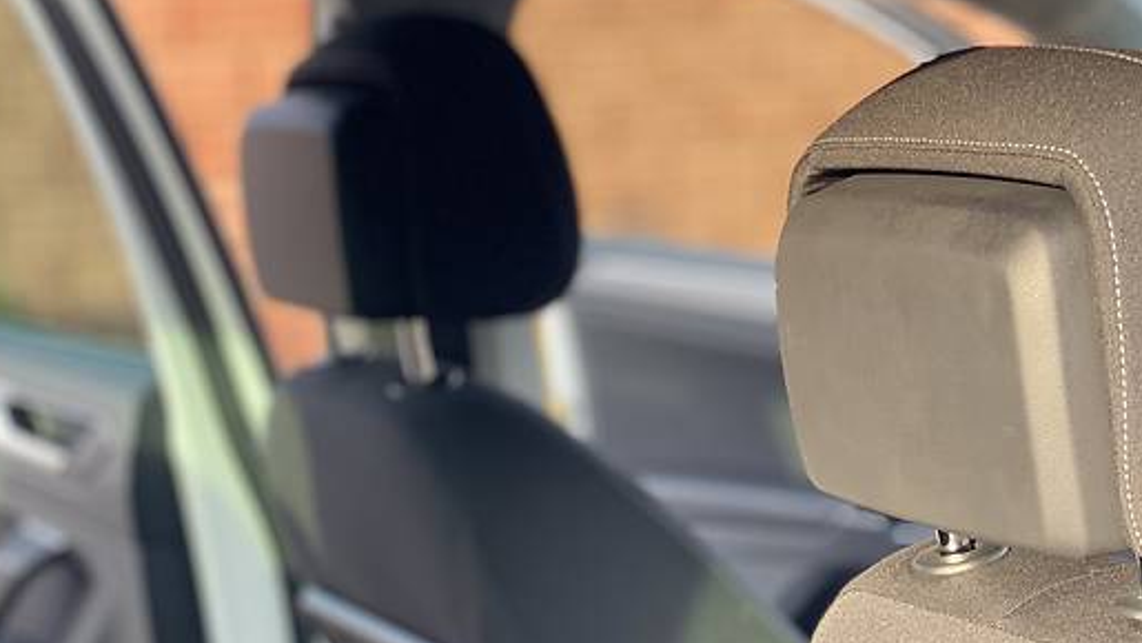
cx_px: 754
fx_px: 2665
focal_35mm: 88
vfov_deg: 13.7
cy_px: 501
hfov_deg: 24.1
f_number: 2
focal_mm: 6
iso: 64
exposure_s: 1/122
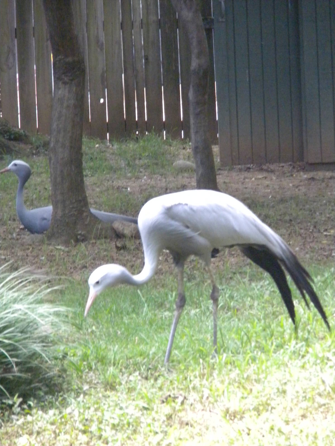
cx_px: 168
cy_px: 223
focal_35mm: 260
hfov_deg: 5.7
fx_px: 3355
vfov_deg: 7.6
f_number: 5.3
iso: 800
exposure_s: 1/115
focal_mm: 46.2
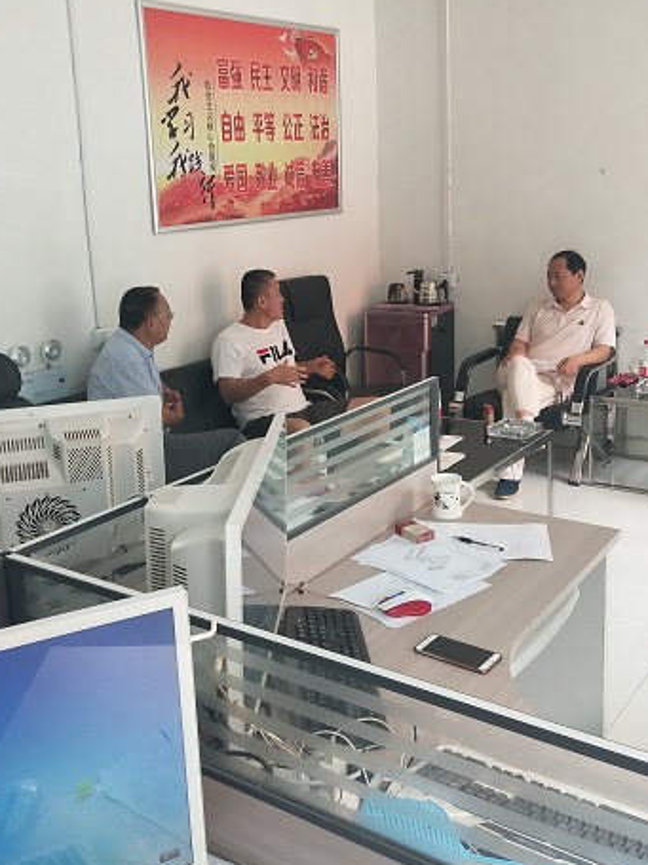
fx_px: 949
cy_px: 366
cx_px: 297
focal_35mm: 38
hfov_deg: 37.7
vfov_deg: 48.8
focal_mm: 3.88
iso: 125
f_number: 2
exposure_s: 1/50
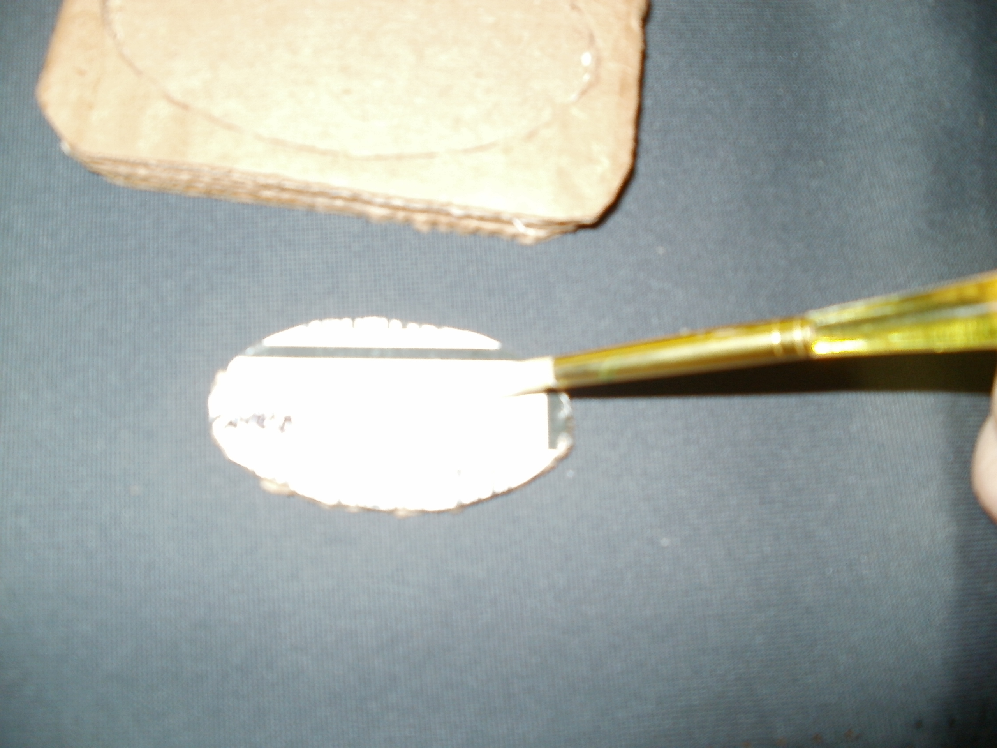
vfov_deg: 39.7
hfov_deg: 51.4
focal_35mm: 36
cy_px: 374
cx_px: 498
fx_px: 1037
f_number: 3.5
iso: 125
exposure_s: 1/30
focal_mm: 6.3
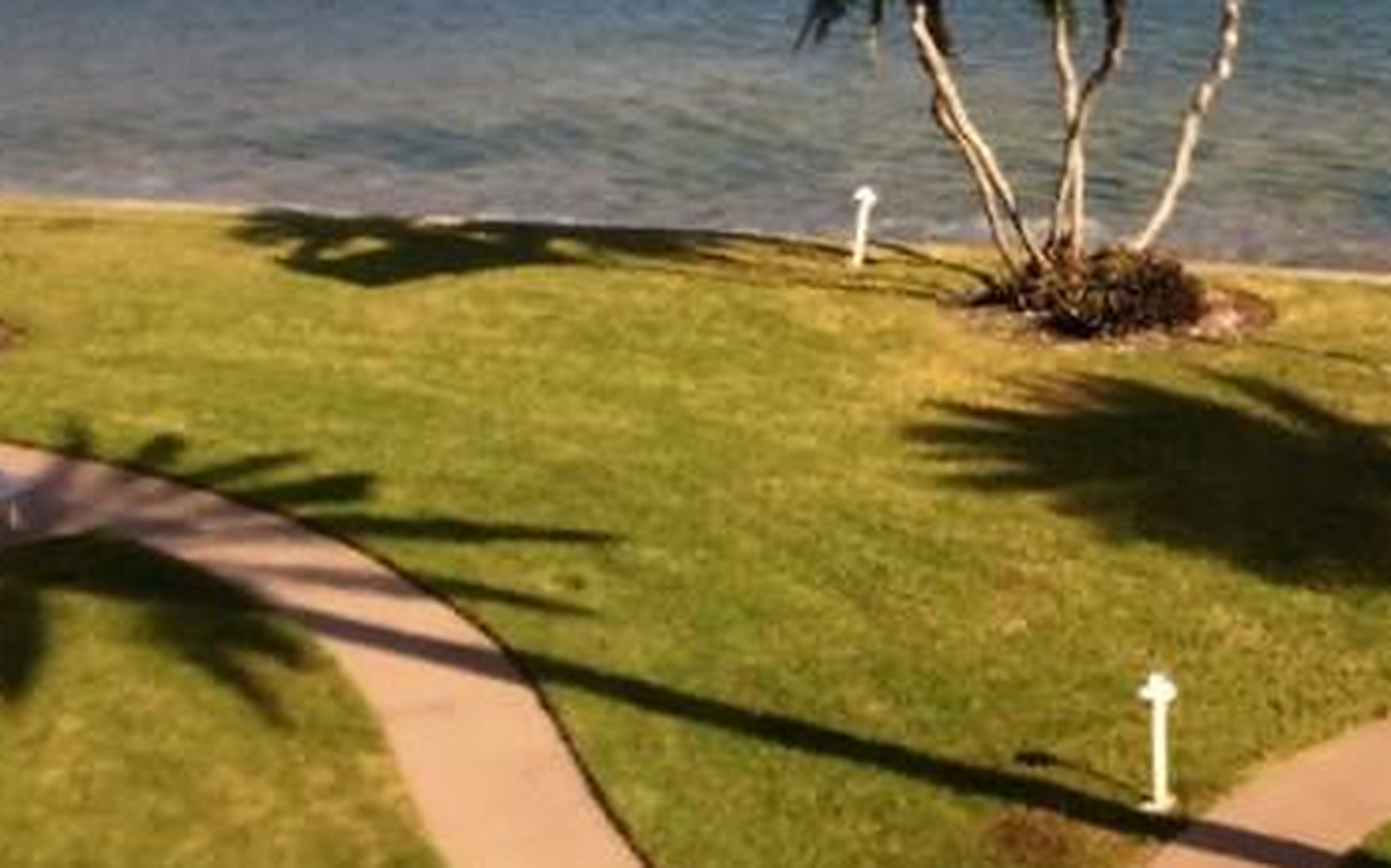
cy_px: -372
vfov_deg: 14.5
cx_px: 996
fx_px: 3221
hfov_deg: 24.2
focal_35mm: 85
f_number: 2.2
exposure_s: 1/276
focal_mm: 4.15
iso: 32
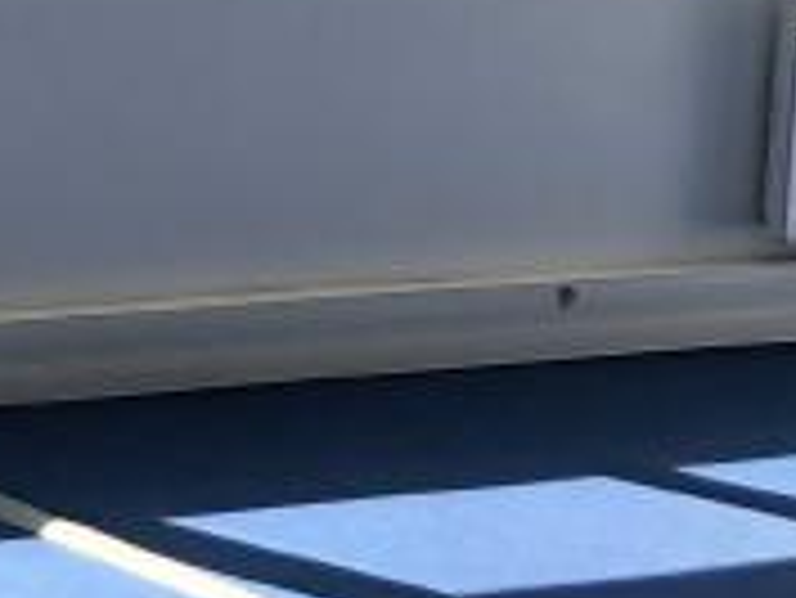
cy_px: -211
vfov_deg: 7.3
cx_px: -760
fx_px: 4648
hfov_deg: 9.2
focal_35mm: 202
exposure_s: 1/120
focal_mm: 3.99
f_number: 1.8
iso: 25
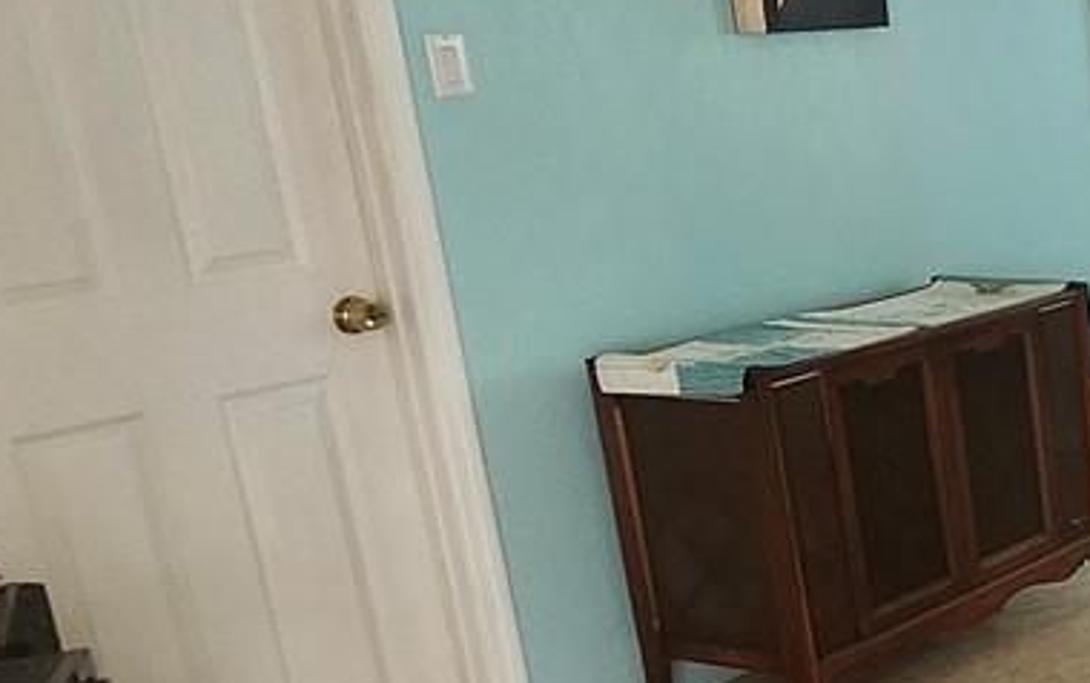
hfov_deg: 26.8
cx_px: 1566
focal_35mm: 58
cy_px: 448
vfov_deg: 22.3
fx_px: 1724
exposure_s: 1/60
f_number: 2.2
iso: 250
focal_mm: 1.74
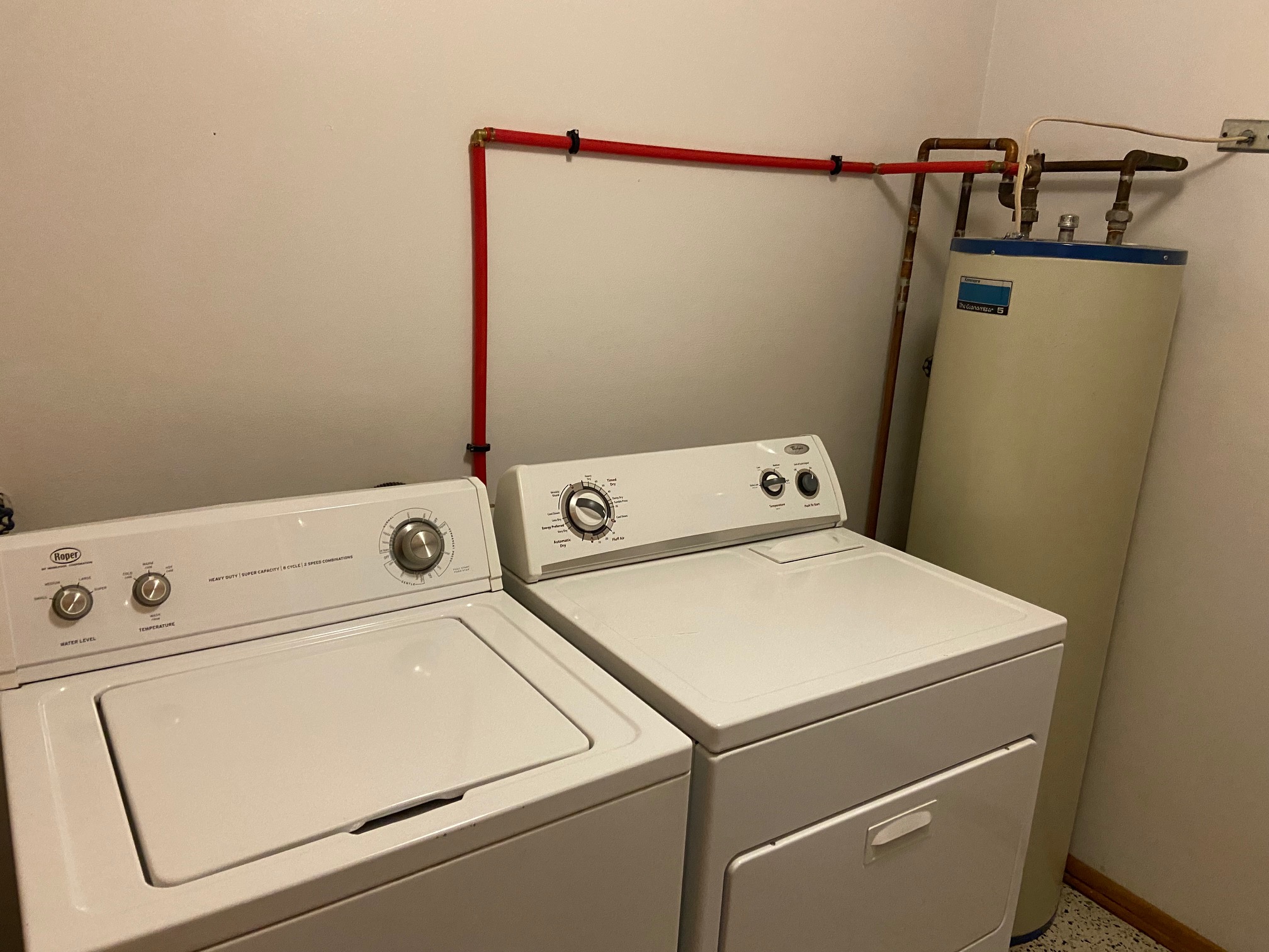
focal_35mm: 26
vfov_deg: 53.1
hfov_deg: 67.3
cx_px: 634
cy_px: 476
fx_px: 953
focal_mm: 4.25
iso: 400
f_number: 1.8
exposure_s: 1/40
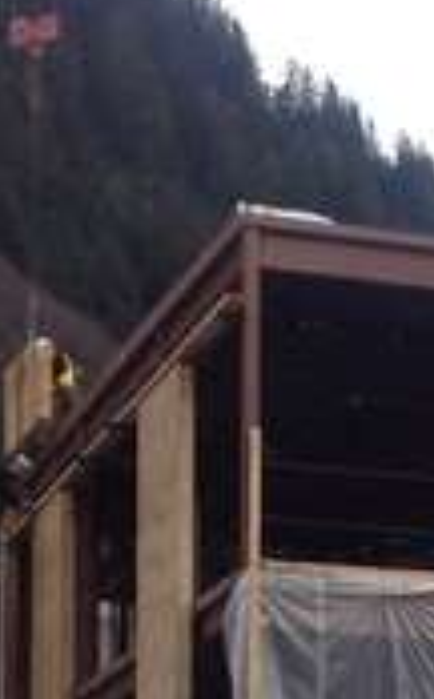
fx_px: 3252
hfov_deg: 7.3
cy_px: 820
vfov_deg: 12.0
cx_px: 924
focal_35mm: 171
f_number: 2.4
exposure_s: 1/431
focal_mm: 4.28
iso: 50
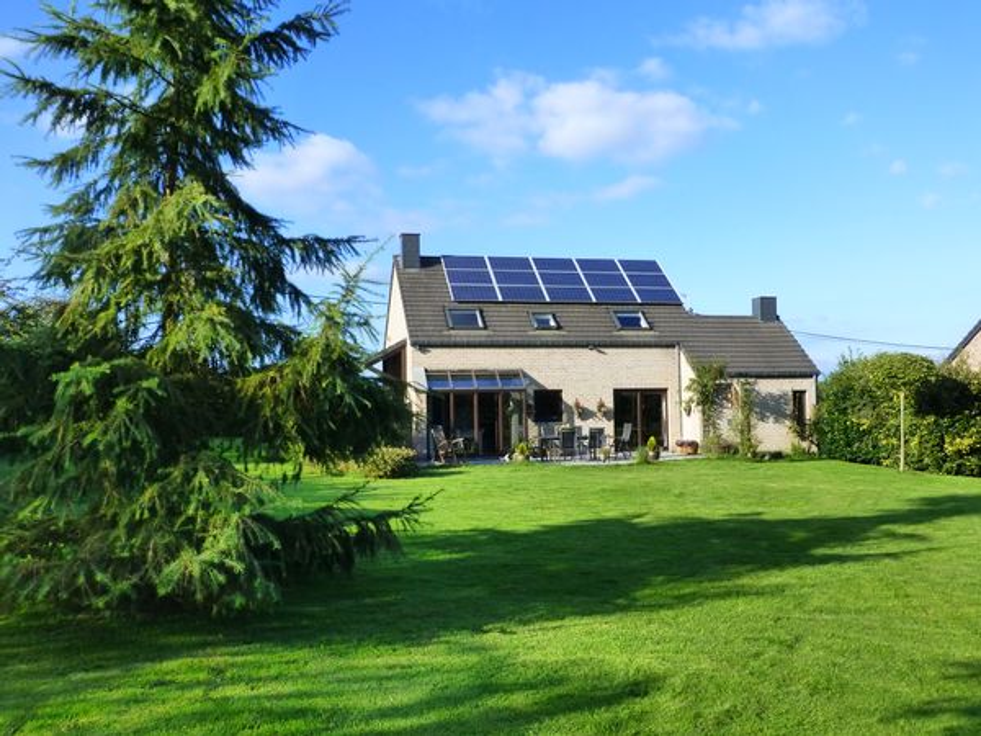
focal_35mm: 31
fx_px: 879
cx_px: 490
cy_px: 368
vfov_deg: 45.4
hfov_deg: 58.4
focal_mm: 5.4
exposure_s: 1/500
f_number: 4
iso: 250
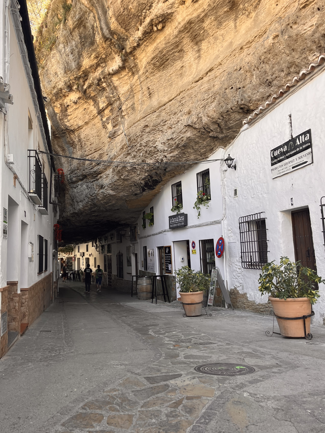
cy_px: 195
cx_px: 138
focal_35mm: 31
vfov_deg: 58.2
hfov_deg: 45.3
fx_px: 388
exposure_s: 1/223
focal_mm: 5.1
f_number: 1.6
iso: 40
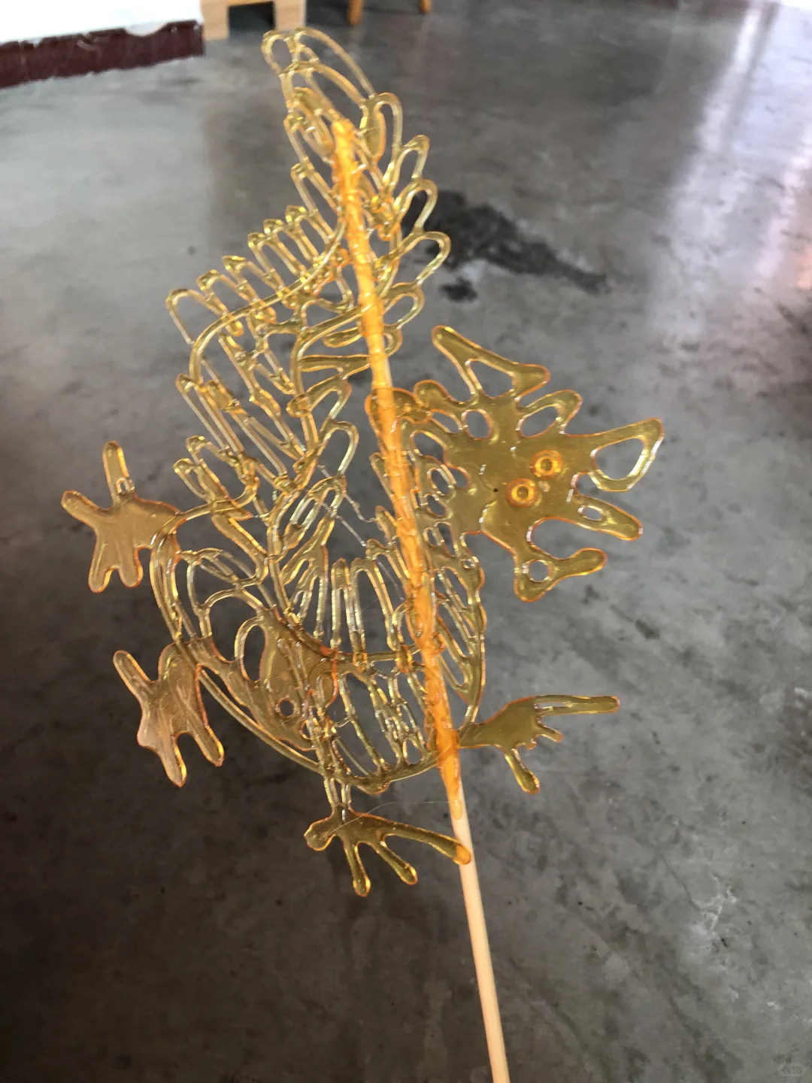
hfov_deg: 49.7
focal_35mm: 28
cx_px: 406
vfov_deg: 63.4
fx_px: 876
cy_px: 542
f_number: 1.8
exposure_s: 1/17
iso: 40
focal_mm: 3.99
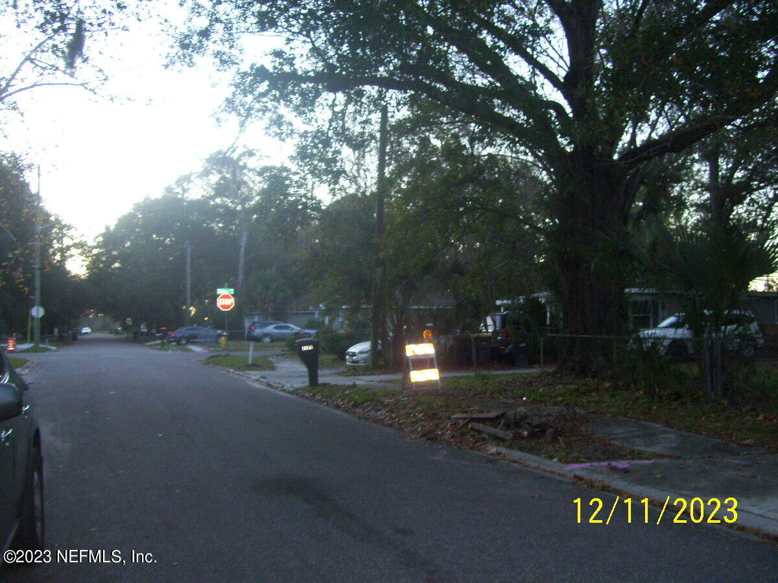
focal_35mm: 36
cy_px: 292
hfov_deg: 51.4
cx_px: 389
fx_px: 809
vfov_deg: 39.7
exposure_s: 1/60
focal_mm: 6
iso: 200
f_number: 2.7
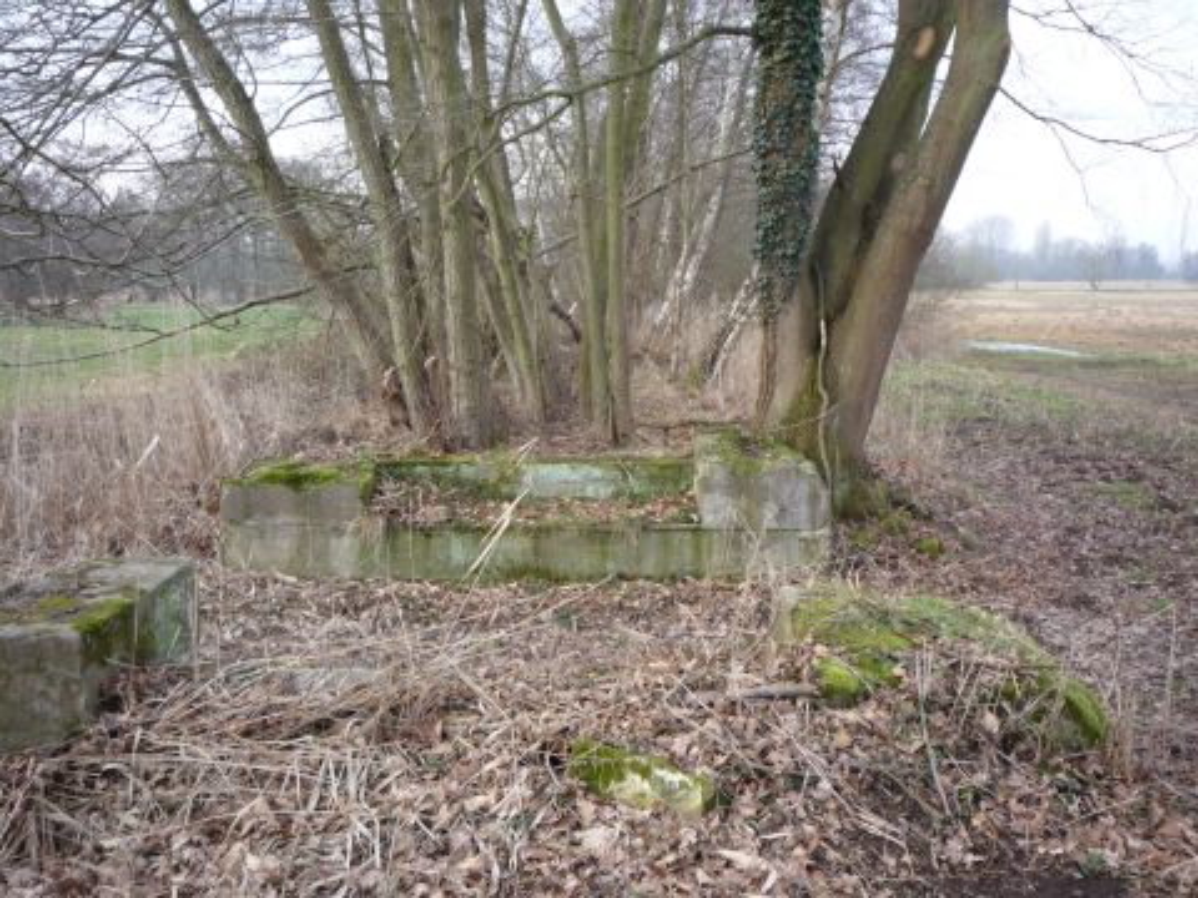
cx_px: 599
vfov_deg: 44.2
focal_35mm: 32
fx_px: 1107
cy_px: 449
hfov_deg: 56.8
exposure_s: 1/100
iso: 100
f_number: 3.5
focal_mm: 5.2
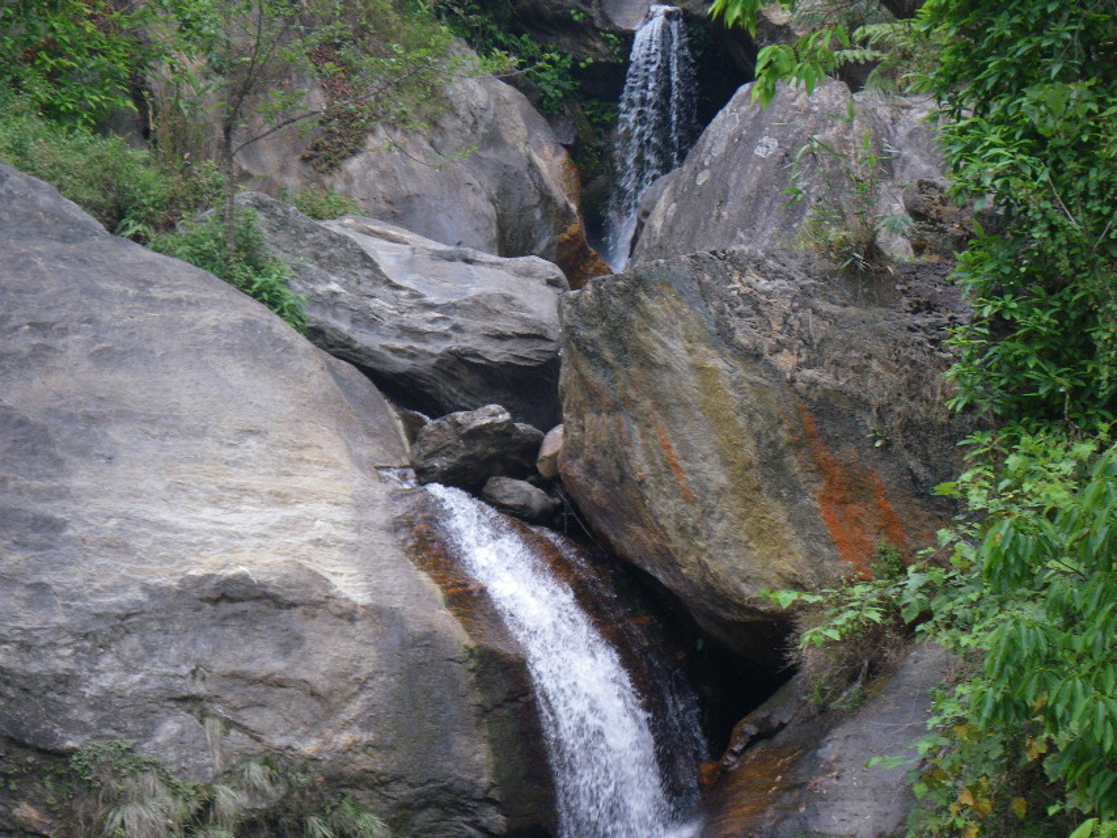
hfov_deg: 20.9
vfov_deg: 15.7
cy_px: 419
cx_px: 558
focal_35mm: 94
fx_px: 3034
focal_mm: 16.7
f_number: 5
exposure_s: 1/125
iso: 200
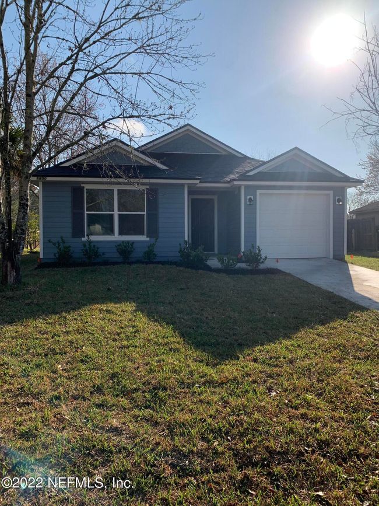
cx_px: 190
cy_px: 253
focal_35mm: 26
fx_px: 380
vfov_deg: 67.3
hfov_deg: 53.1
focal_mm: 4.25
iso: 25
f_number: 1.8
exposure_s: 1/3086
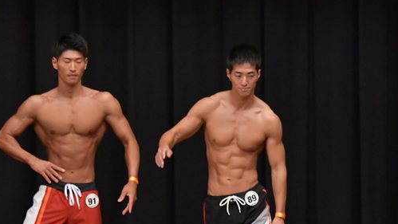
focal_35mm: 366
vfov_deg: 3.3
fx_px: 3864
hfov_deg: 5.9
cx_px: 165
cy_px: 185
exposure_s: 1/400
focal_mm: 150
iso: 6400
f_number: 5.6
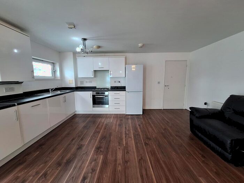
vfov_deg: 89.9
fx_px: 92
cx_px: 122
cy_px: 92
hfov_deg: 106.2
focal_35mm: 13
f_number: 2.2
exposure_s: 1/24
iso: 200
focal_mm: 1.74
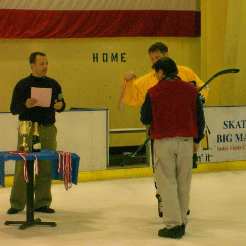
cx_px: 165
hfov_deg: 13.6
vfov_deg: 13.6
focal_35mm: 128
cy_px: 123
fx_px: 1029
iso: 140
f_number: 4.8
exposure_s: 1/125
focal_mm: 18
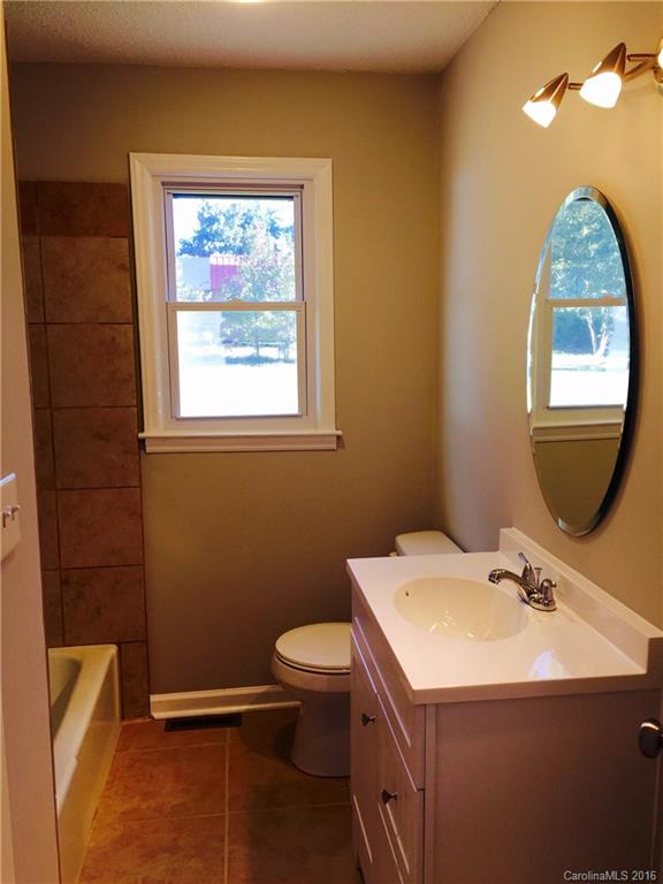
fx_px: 741
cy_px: 442
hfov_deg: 48.2
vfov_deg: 61.7
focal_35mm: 29
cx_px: 332
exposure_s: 1/60
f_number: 2.2
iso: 32
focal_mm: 4.15
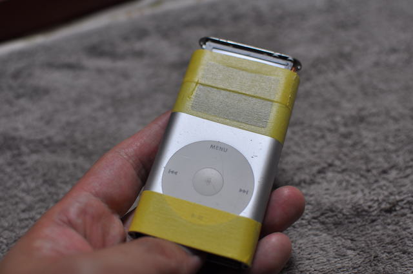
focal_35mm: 52
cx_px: 206
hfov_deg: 37.9
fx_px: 602
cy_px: 137
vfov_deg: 25.7
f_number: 3.5
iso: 200
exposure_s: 1/50
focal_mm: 35
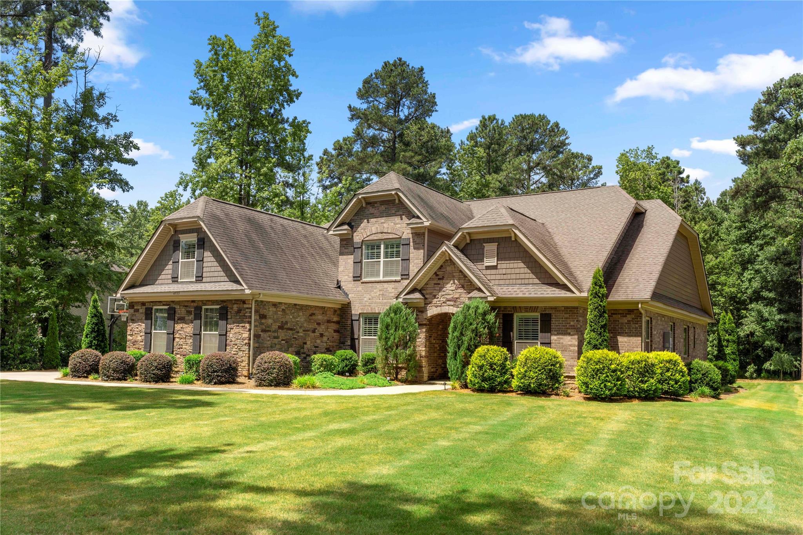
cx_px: 402
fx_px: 647
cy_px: 268
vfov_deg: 45.0
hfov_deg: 63.7
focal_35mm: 29
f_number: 10
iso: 100
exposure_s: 1/160
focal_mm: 29
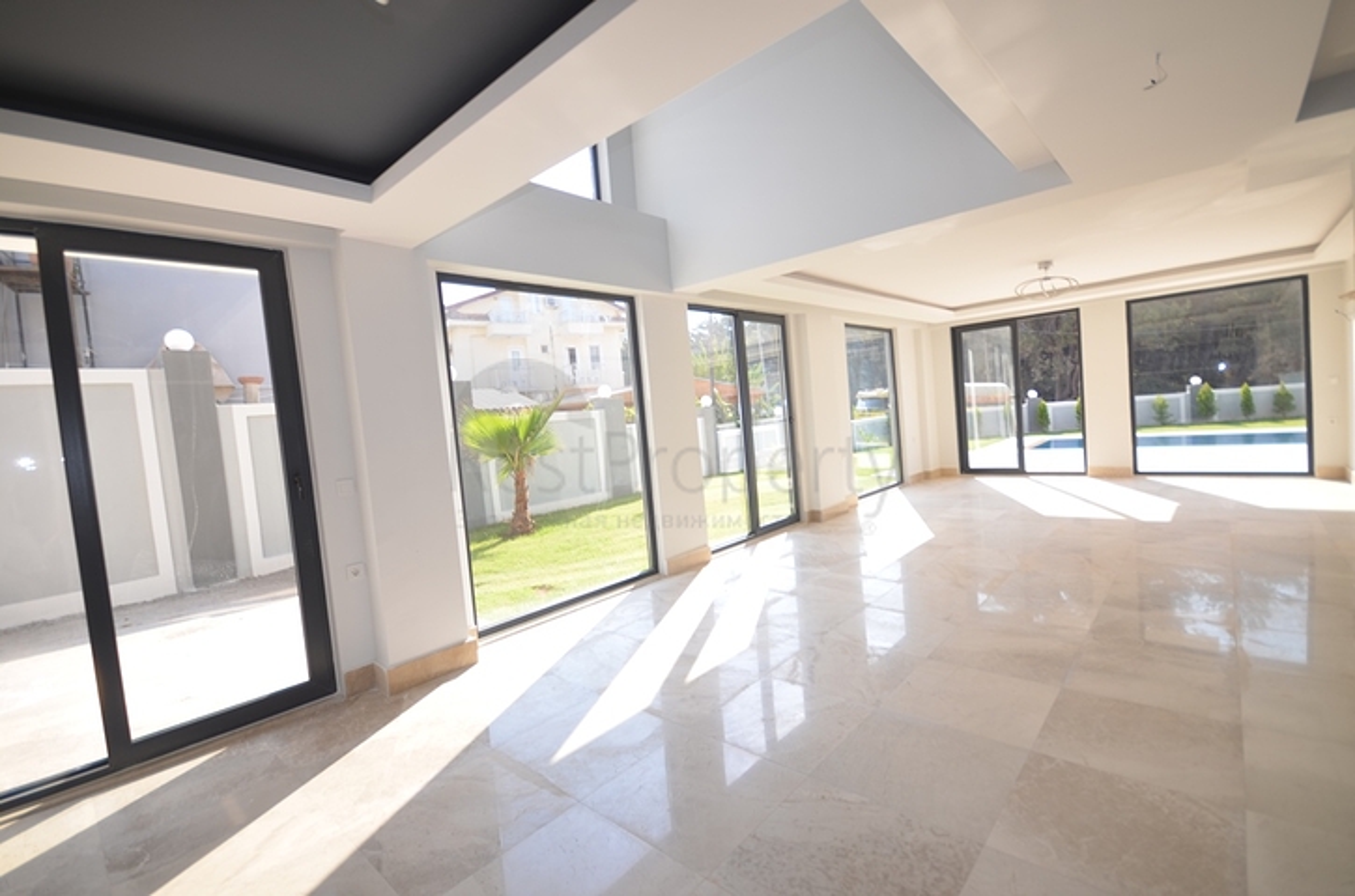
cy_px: 448
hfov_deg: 100.5
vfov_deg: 77.1
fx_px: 563
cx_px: 678
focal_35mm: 15
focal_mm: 10
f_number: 4.5
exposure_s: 1/200
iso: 125
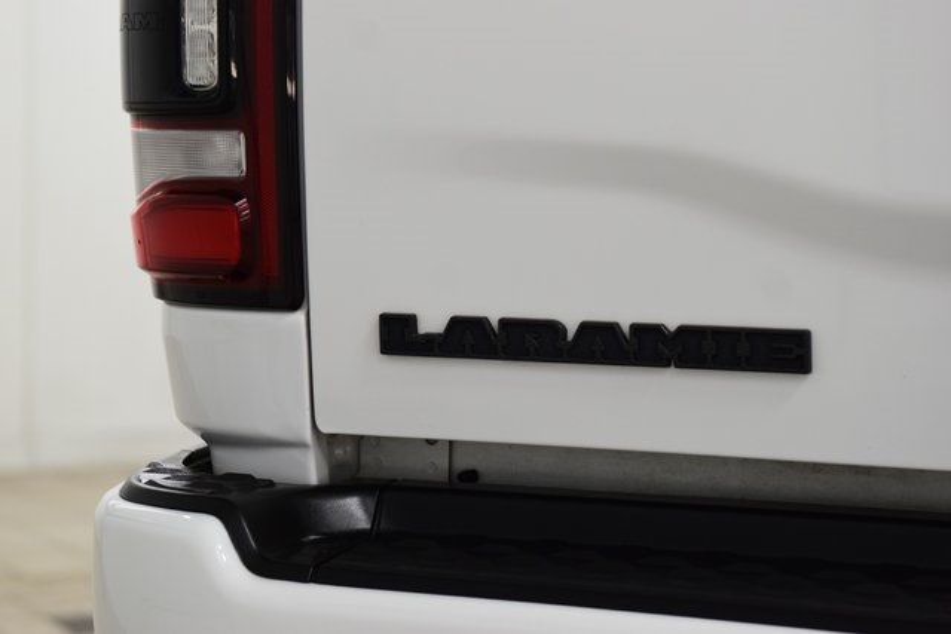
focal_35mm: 105
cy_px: 317
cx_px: 476
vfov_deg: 13.0
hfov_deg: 19.5
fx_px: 2774
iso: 1600
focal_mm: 70
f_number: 4.5
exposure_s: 1/125
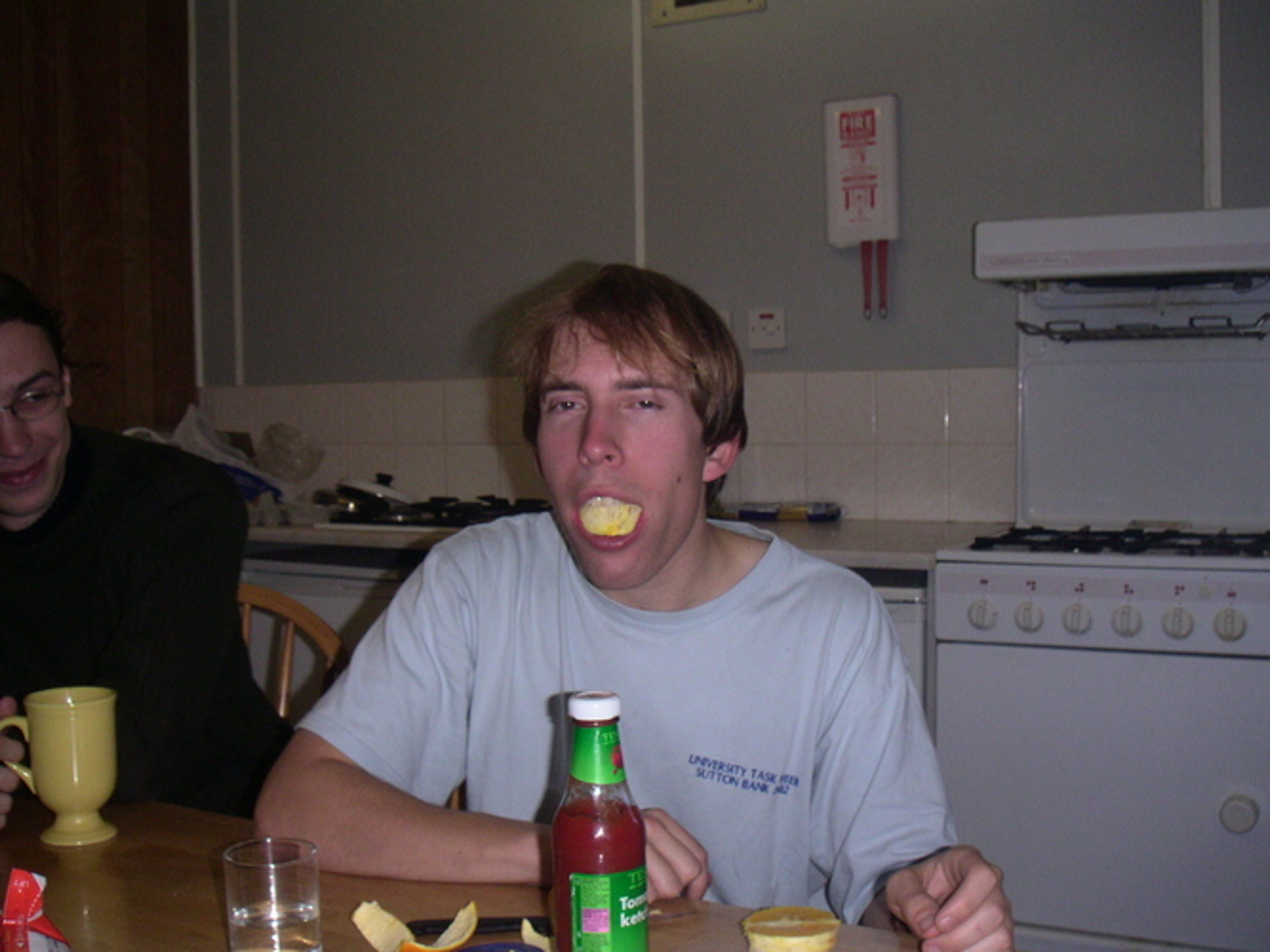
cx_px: 635
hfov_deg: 49.0
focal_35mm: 38
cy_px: 476
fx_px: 1394
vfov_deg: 37.7
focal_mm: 6
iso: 160
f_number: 6.6
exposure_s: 1/50
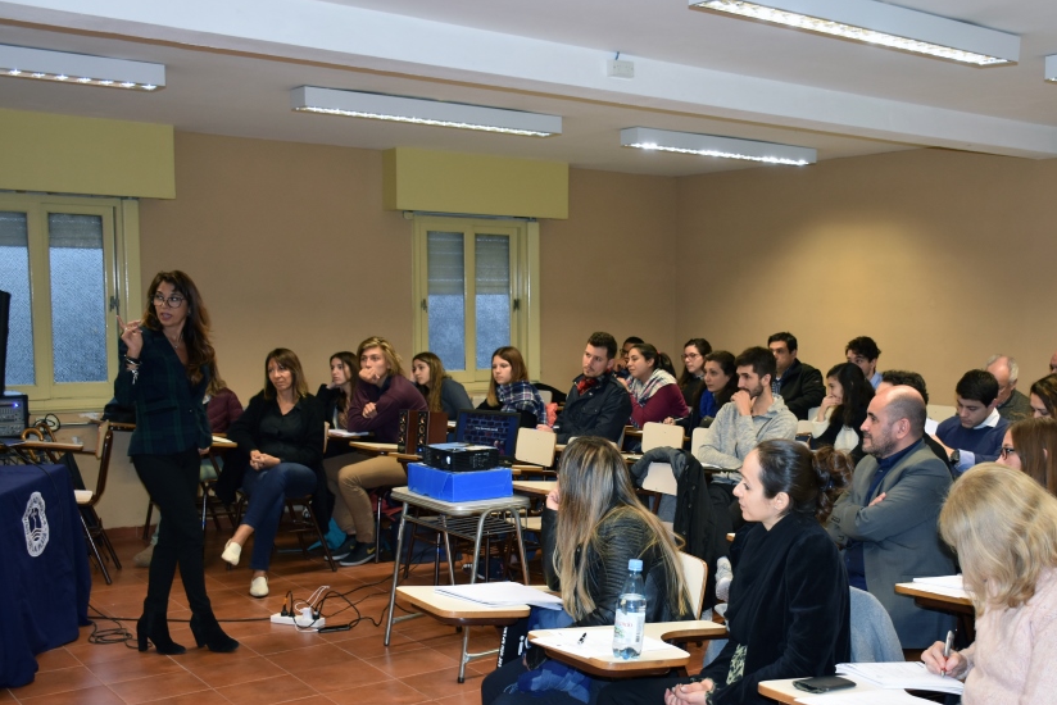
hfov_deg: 47.0
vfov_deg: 32.6
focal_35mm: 41
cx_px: 649
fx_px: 1204
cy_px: 422
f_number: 3.5
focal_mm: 22
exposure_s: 1/60
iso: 640
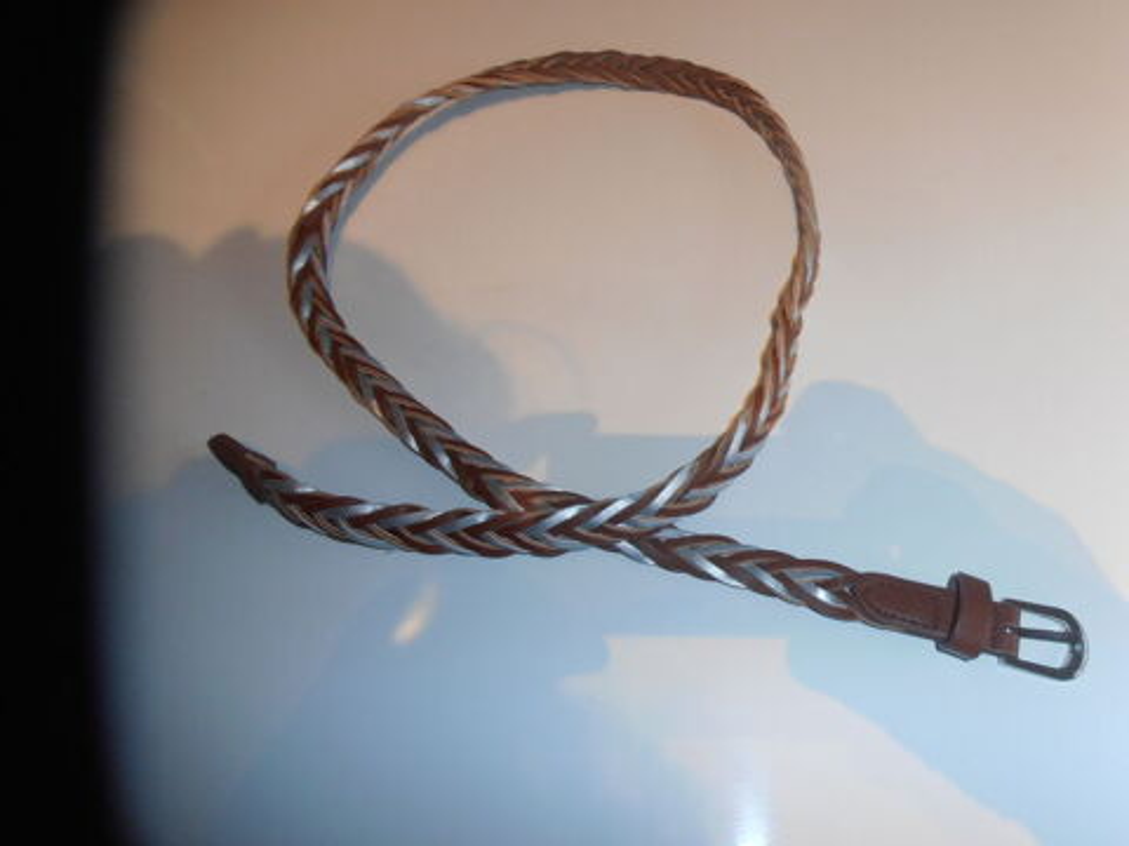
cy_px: 423
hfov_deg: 71.6
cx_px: 564
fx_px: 783
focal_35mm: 24
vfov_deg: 56.8
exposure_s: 1/30
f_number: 3
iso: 125
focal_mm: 4.2
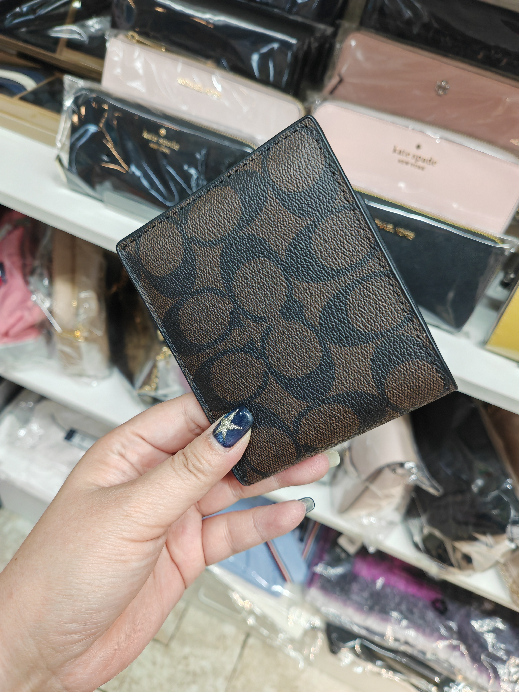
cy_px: 346
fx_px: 500
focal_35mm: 25
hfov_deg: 54.9
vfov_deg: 69.4
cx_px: 260
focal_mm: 5.3
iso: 125
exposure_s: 1/110
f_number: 1.9
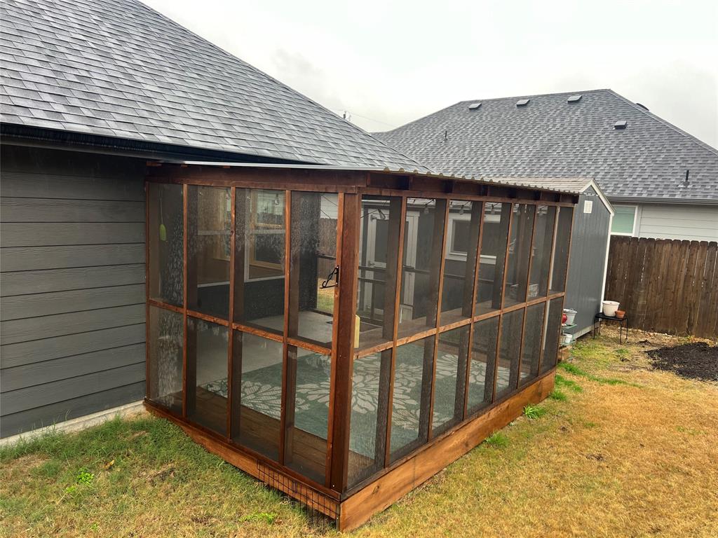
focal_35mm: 26
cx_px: 359
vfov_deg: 53.1
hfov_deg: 67.3
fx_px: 539
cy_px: 269
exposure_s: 1/121
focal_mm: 5.7
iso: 50
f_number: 1.5
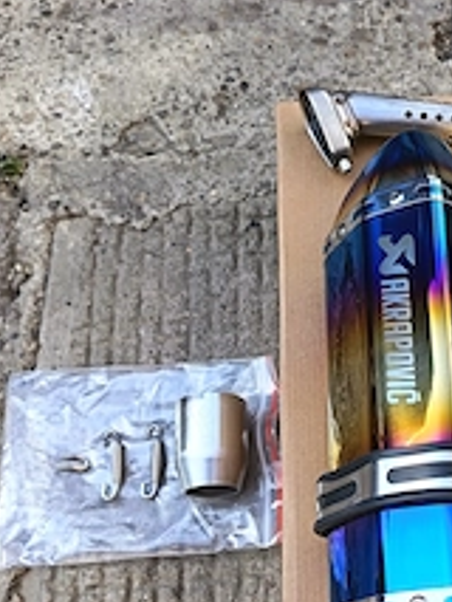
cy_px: 404
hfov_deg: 31.2
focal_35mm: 45
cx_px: 379
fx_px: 783
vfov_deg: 41.5
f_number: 1.75
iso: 100
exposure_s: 1/195
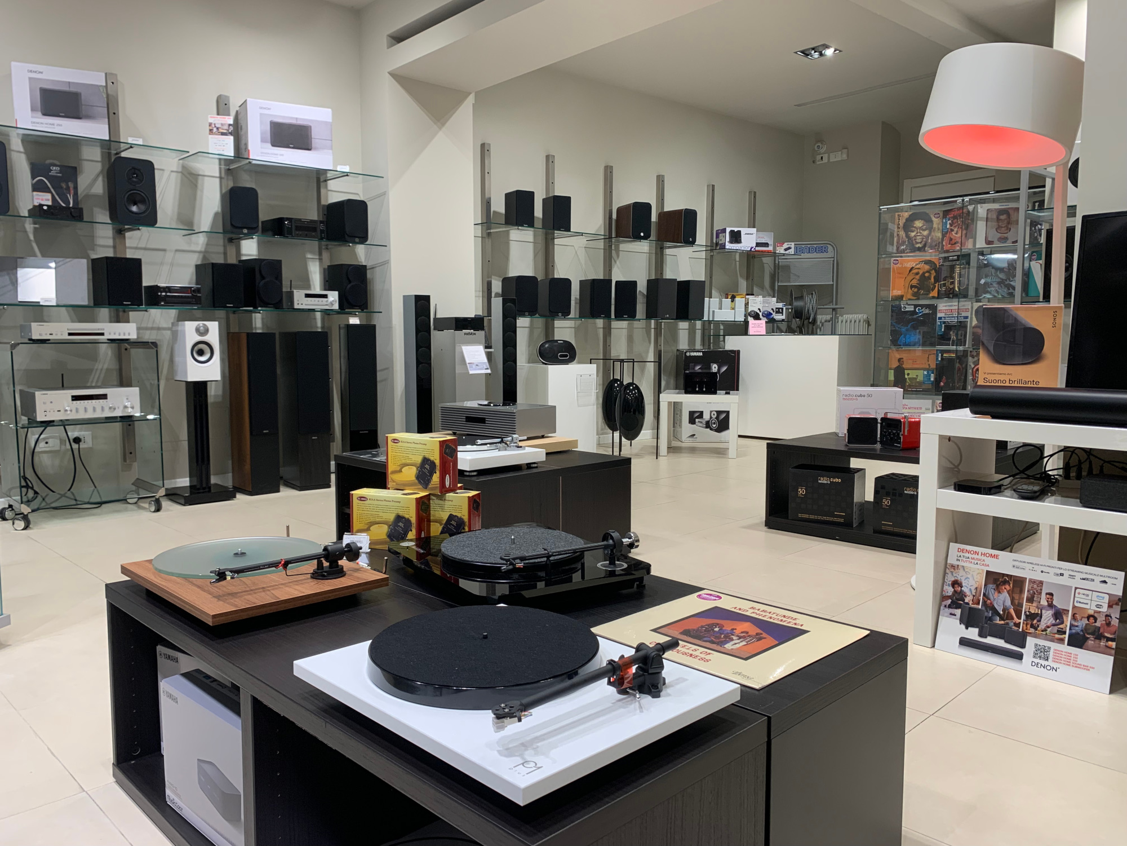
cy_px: 423
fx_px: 846
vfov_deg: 53.1
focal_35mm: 26
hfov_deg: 67.3
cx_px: 564
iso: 50
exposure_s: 1/50
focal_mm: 4.25
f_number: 1.8
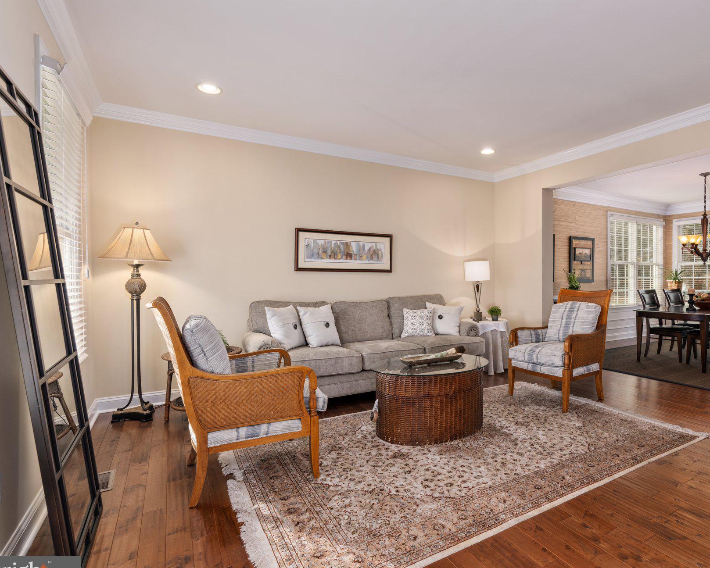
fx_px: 399
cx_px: 433
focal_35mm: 19
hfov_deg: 82.1
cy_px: 288
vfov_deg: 70.9
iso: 320
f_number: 7.1
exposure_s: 1/2.5
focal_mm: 16
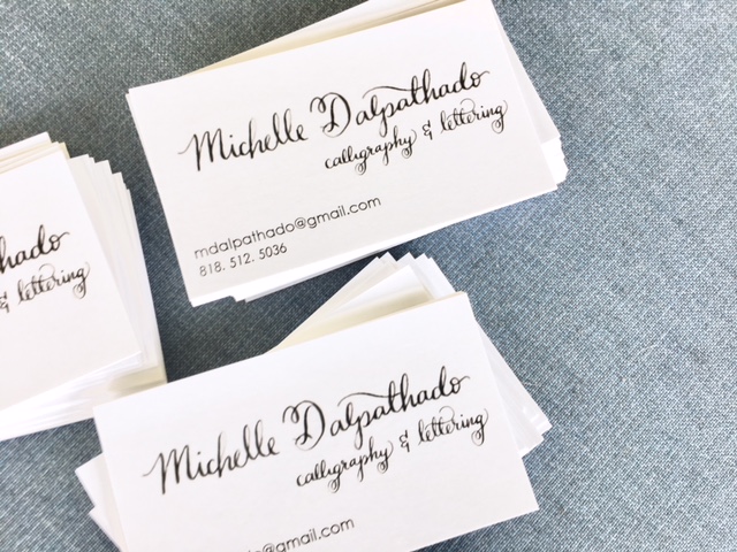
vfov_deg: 48.2
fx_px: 617
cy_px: 276
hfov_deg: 61.7
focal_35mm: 29
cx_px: 368
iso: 32
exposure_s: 1/60
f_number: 2.2
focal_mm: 4.15
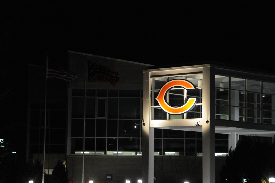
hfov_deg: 15.2
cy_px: 92
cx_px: 138
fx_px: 1030
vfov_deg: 10.1
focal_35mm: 135
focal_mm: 90
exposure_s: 1/80
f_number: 5.3
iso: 3200
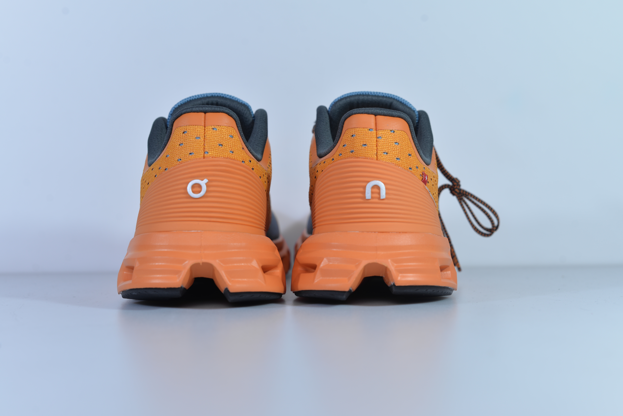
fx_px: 866
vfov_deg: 27.0
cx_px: 312
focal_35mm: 50
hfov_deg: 39.6
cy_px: 208
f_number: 5.6
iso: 100
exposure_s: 1/200
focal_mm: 50
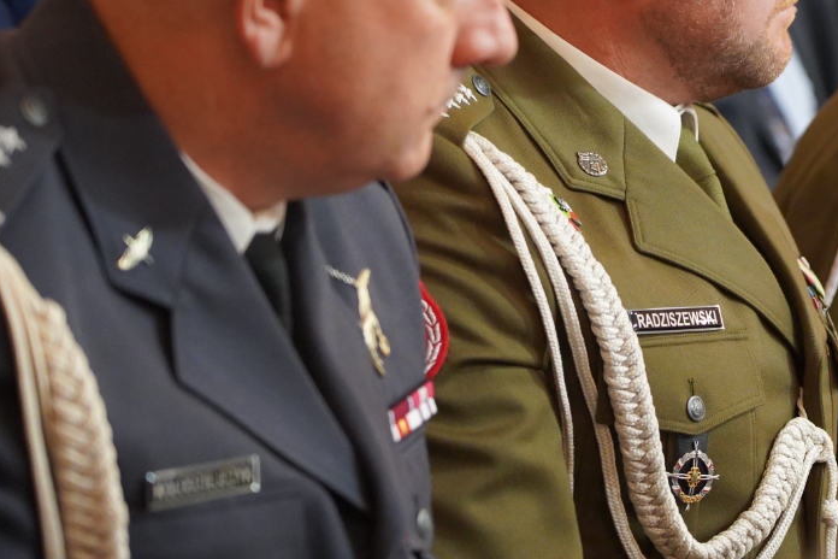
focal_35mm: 196
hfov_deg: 10.5
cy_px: 117
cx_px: 701
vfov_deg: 7.0
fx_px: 4562
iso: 6400
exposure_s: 1/160
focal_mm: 105
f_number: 4
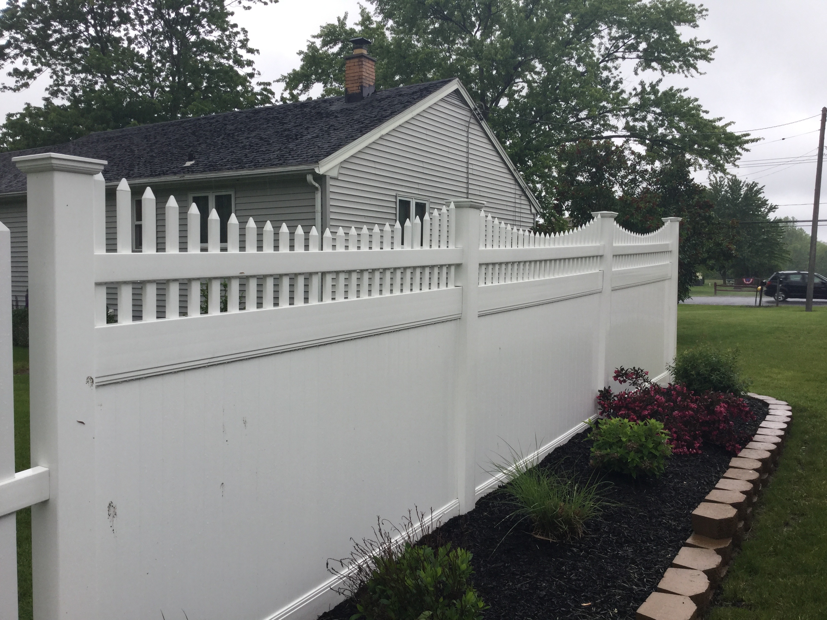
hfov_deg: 58.4
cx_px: 414
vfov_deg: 45.4
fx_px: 741
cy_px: 310
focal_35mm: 31
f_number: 2.4
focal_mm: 3.3
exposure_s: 1/210
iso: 25
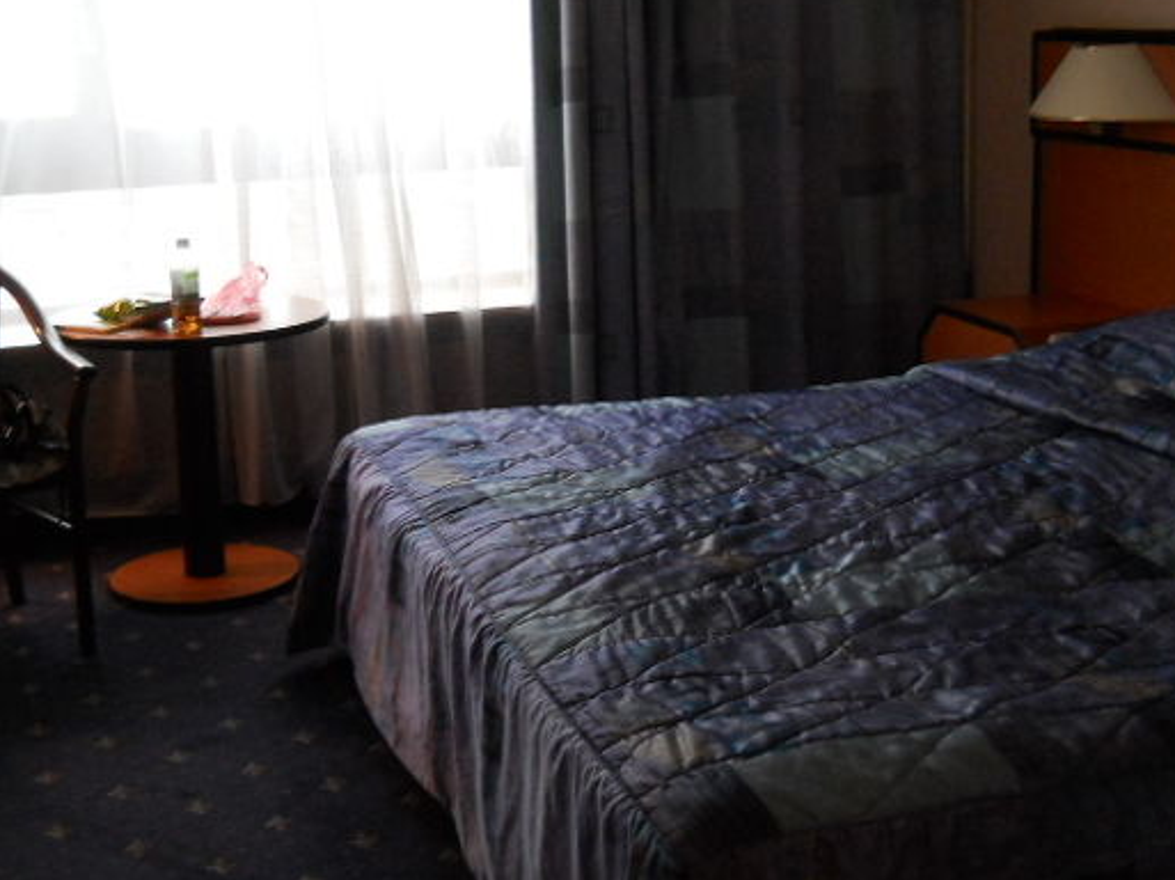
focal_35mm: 52
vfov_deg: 28.0
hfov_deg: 36.8
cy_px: 416
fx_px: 1764
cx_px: 596
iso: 400
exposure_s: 1/10
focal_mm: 6.72
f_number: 3.1
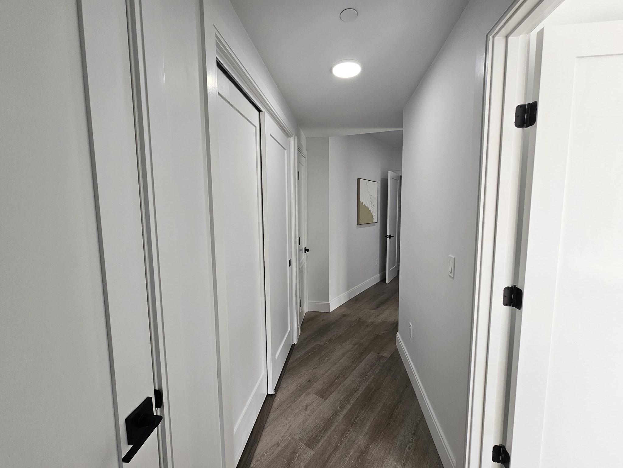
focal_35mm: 13
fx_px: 234
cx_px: 312
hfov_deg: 106.2
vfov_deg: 89.9
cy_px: 234
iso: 64
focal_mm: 2.2
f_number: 2.2
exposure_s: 1/60
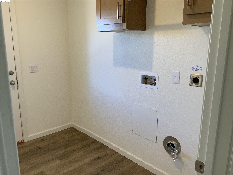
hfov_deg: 61.7
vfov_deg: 48.2
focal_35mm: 29
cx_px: 116
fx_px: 195
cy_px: 88
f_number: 1.8
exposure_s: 1/60
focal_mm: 3
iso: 40
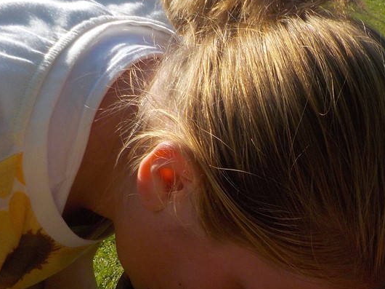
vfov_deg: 25.0
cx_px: 293
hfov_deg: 32.6
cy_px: 211
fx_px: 645
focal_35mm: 58
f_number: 3.3
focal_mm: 4.1
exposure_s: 1/1250
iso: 125
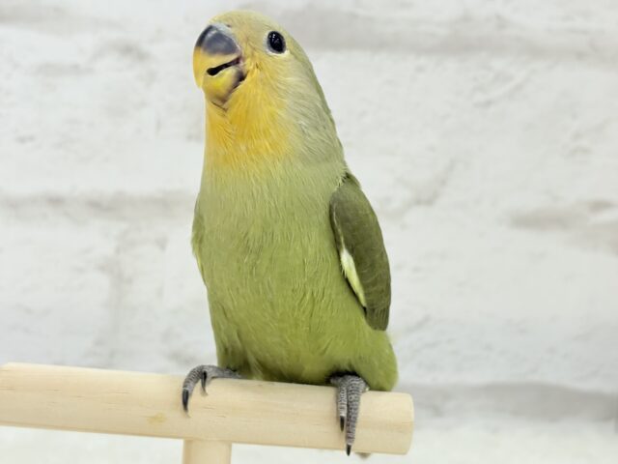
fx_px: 928
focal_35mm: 52
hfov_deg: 36.8
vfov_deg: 28.0
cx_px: 309
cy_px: 232
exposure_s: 1/100
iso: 100
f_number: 1.6
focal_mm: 5.96
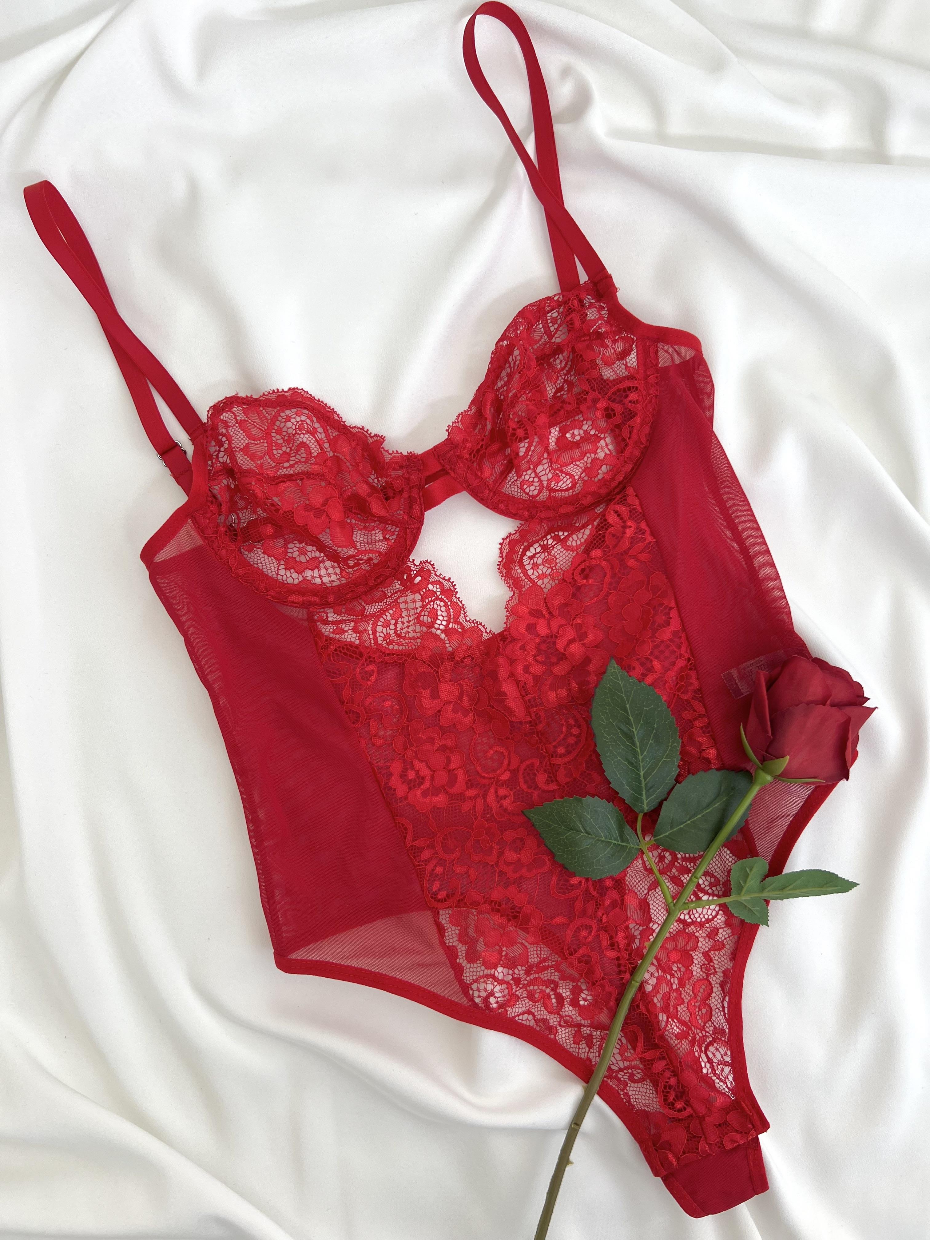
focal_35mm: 26
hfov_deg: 53.1
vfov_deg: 67.3
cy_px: 620
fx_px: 931
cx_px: 465
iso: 40
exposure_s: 1/190
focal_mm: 5.7
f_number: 1.5
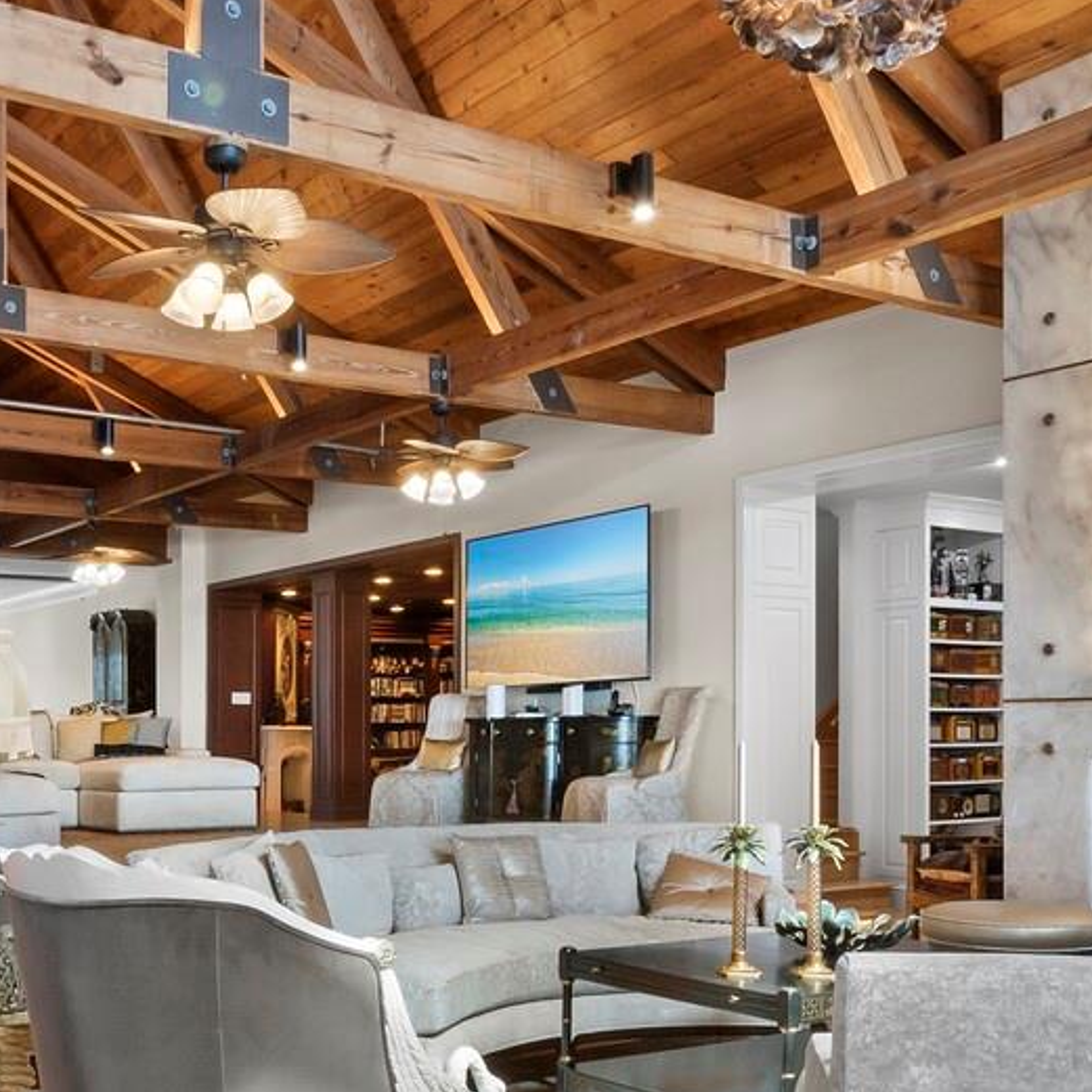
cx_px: 293
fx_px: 1356
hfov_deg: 42.7
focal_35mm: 38
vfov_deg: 43.1
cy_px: 748
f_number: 11
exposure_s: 1/1.67
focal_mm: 7
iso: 200
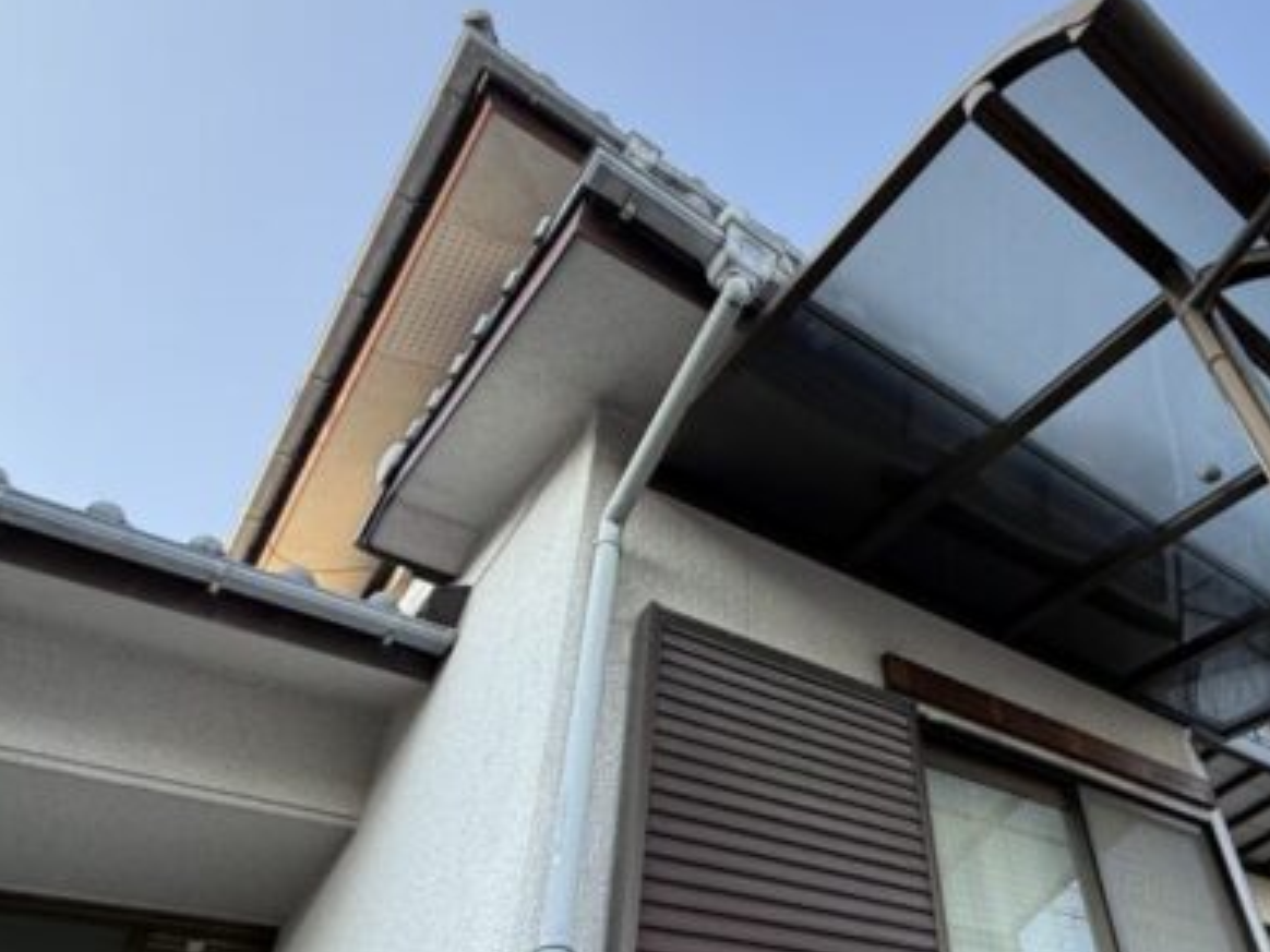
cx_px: 1011
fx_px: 954
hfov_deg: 61.8
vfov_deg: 52.4
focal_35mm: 26
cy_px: 605
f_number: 2.2
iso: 50
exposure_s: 1/157
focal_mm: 2.22
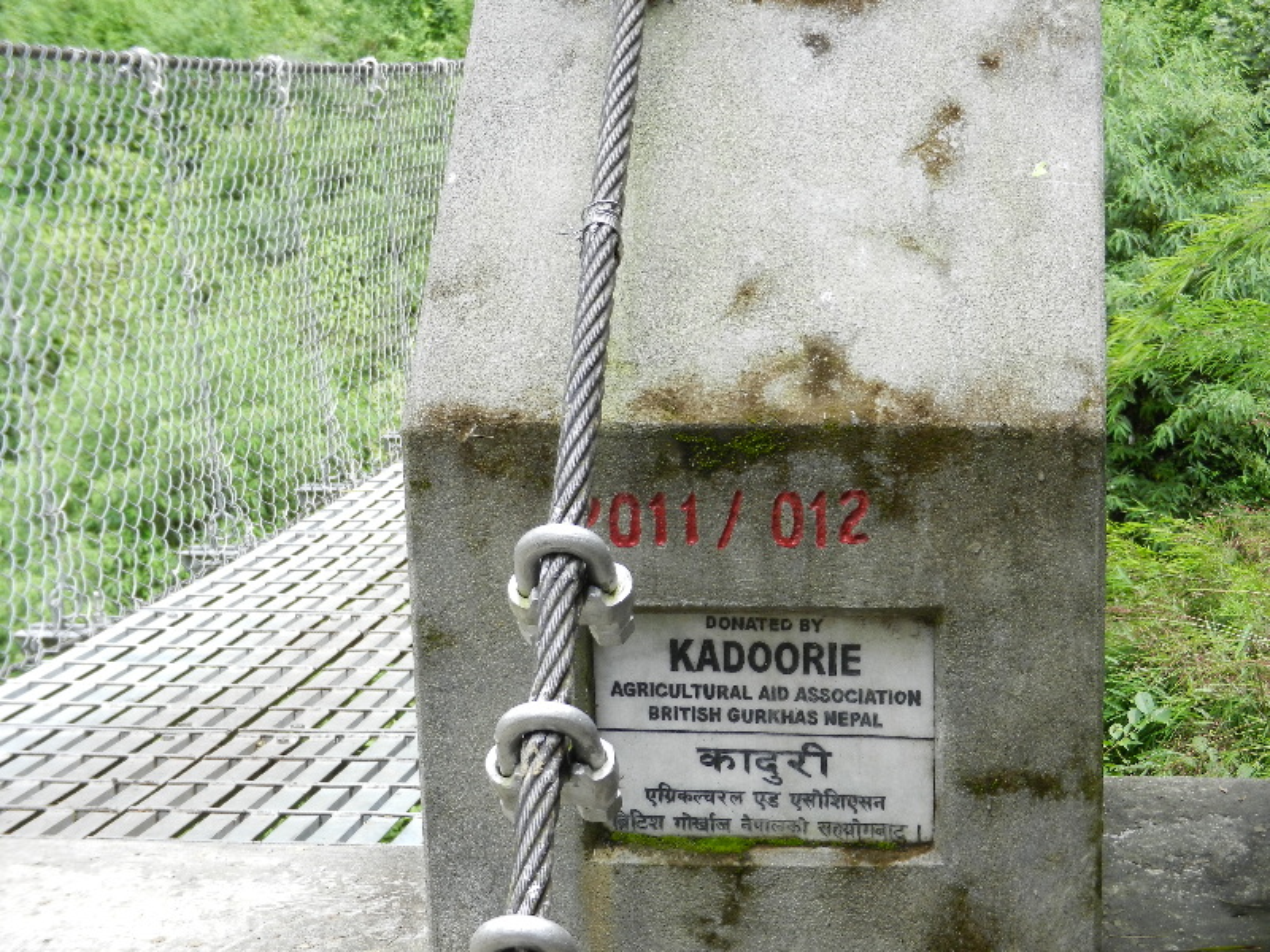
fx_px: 2862
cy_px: 476
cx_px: 635
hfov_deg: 25.0
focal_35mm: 78
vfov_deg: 18.9
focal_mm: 14.1
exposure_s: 1/125
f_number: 4.8
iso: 160
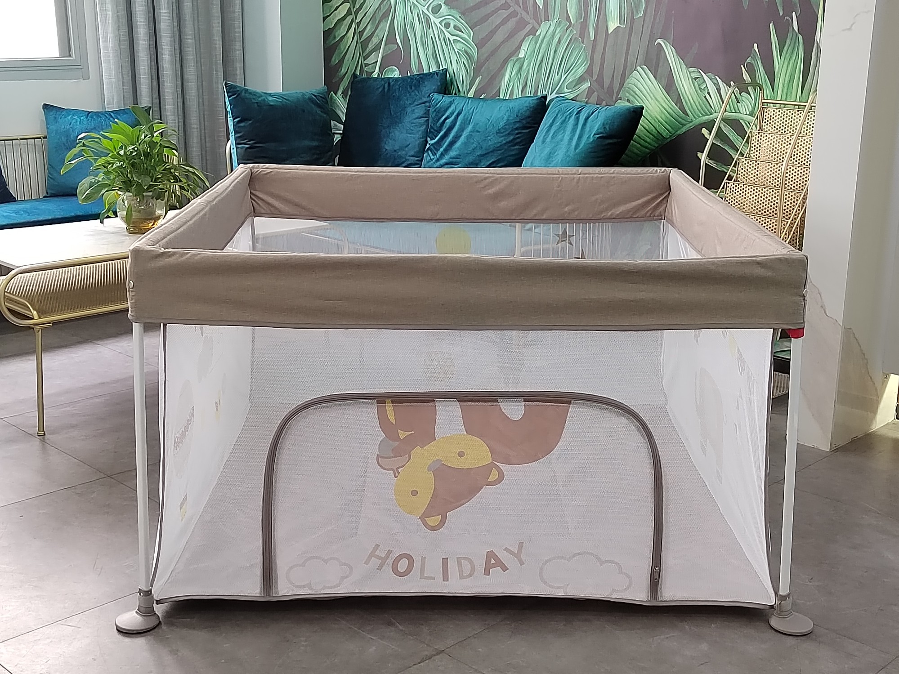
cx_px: 450
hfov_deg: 42.1
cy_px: 337
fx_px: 1169
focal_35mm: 45
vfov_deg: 32.2
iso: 1088
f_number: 1.9
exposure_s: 1/50
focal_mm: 5.52
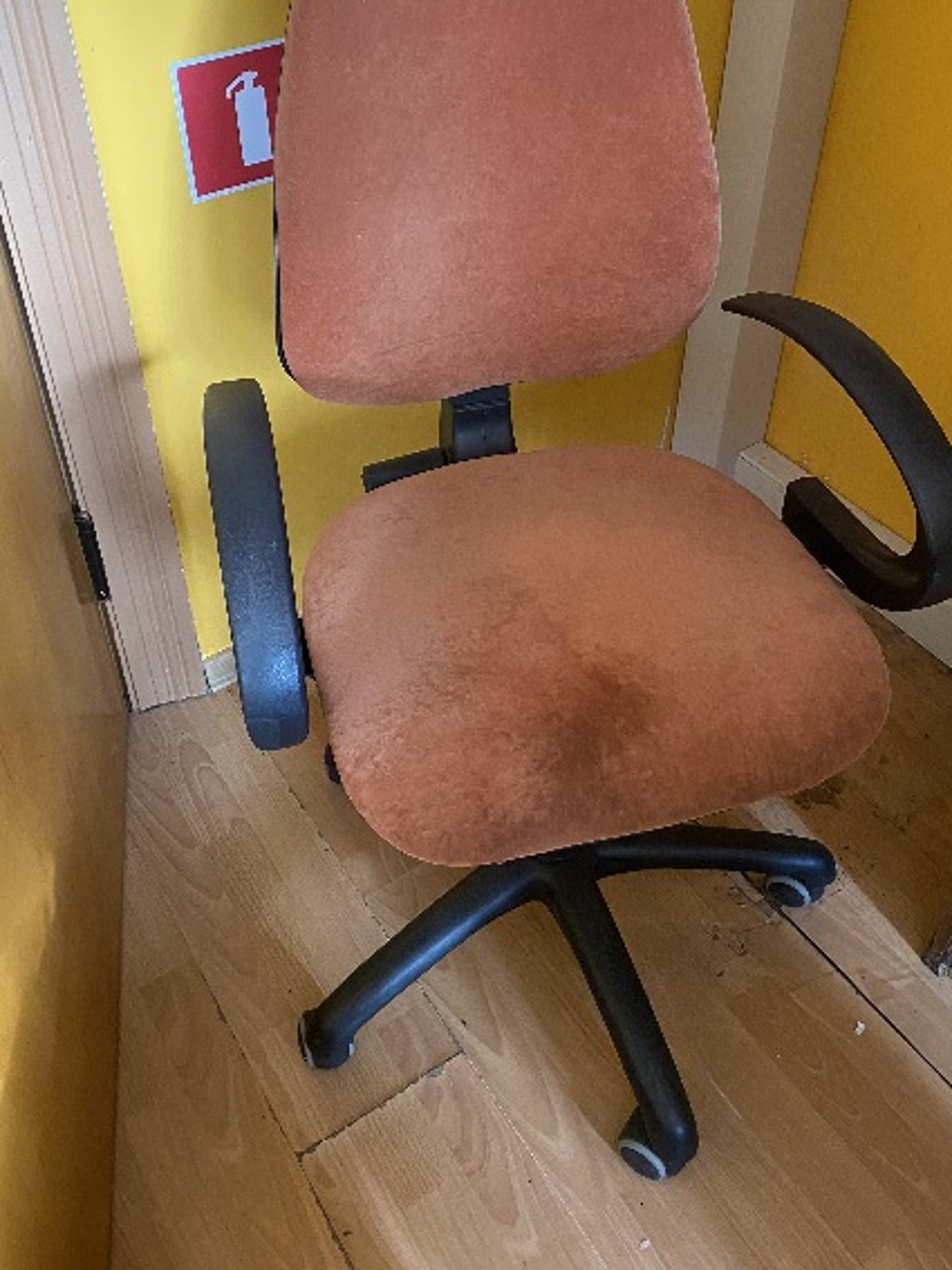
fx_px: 1211
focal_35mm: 33
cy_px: 491
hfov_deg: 42.9
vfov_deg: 54.8
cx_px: 421
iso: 200
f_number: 1.8
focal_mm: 4.25
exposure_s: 1/60
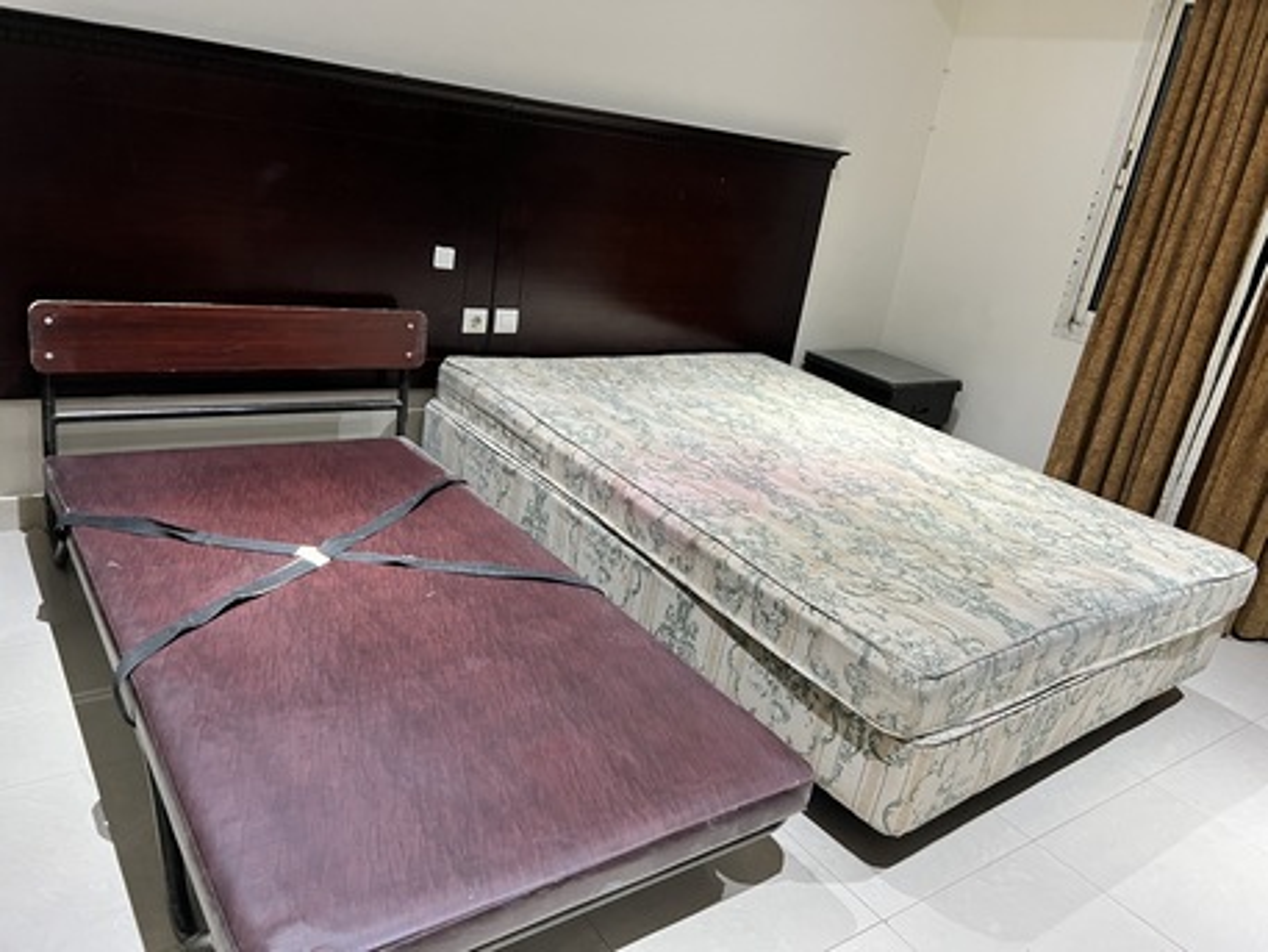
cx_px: 634
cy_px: 476
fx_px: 953
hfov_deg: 67.3
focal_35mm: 26
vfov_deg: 53.1
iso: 320
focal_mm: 5.7
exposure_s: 1/60
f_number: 1.5
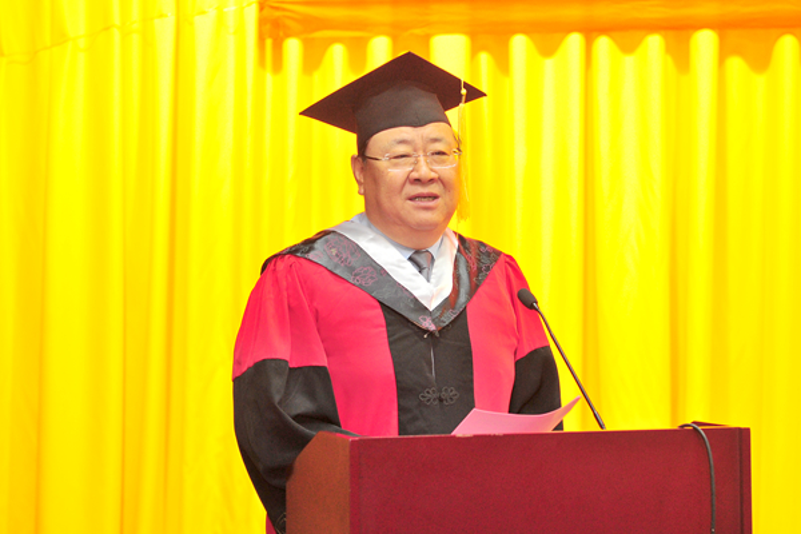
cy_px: 267
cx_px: 400
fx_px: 1557
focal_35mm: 70
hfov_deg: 28.8
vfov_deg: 19.5
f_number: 4
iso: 800
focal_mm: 70
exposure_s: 1/125
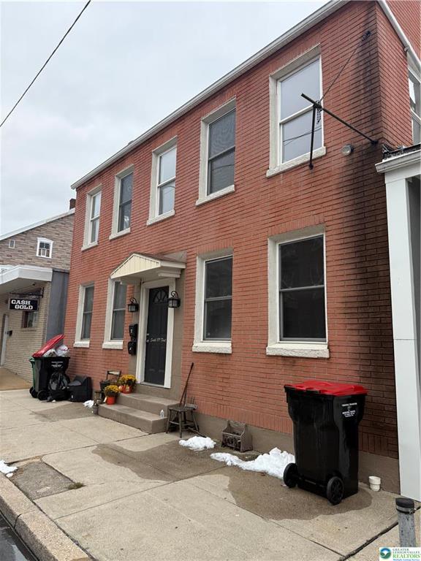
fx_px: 389
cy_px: 280
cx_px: 210
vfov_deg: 71.6
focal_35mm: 24
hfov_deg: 56.8
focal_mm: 6.76
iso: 100
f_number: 1.78
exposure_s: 1/1727
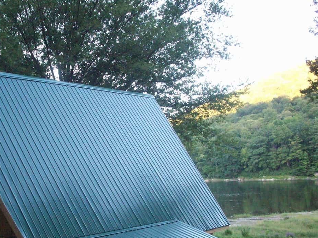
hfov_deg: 35.7
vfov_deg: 27.3
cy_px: 165
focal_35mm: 53
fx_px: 487
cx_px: 98
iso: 200
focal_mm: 6.2
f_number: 2.8
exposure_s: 1/90.7
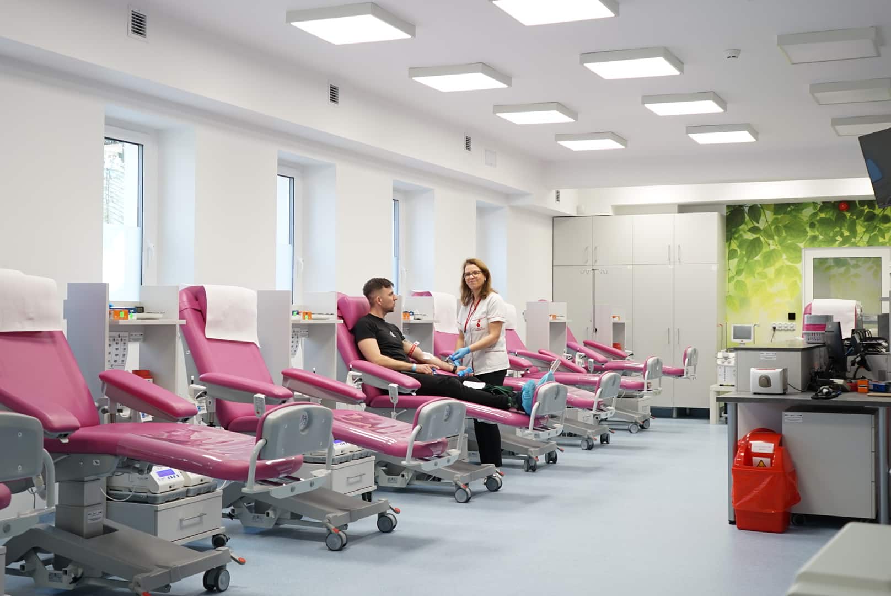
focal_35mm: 43
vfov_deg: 31.2
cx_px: 446
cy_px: 298
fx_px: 1065
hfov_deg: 45.4
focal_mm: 29
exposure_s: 1/60
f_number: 3.5
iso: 320
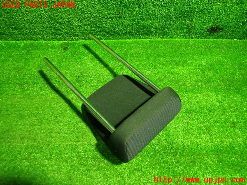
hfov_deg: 69.4
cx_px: 124
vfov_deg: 54.9
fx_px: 178
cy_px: 92
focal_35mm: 25
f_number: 2
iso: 400
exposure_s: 1/30
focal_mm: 4.5
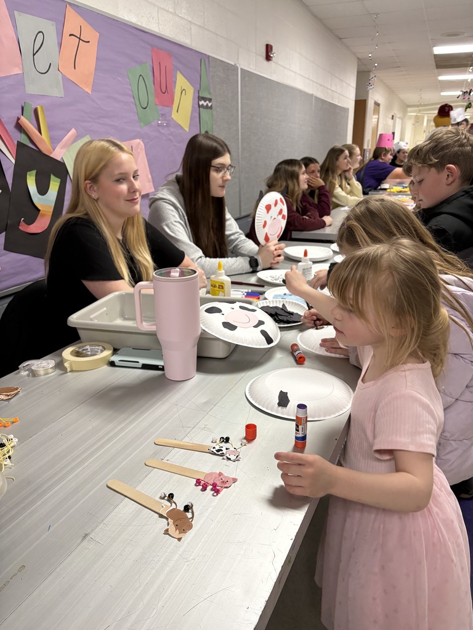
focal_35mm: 26
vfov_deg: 67.3
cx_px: 236
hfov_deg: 53.1
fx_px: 474
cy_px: 315
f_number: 1.6
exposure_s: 1/52
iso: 160
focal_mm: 5.96
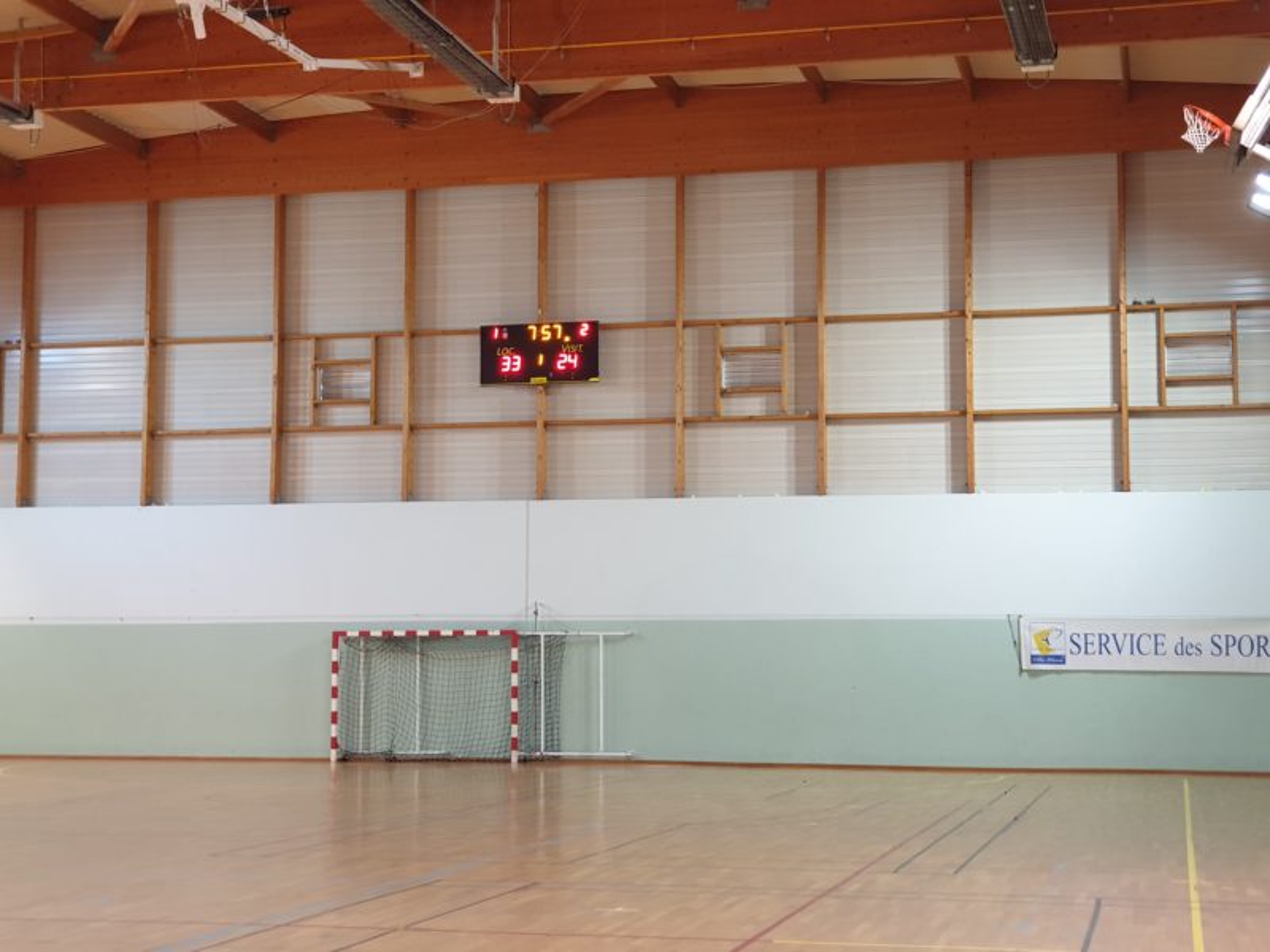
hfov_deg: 36.8
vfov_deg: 28.0
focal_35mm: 52
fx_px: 1908
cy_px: 476
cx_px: 635
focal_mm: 6
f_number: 2.4
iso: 160
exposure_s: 1/25
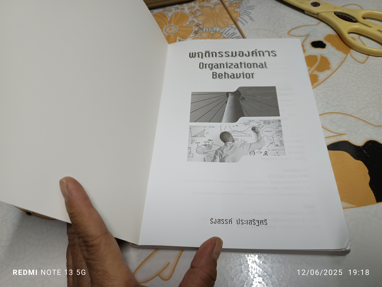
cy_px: 144
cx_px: 191
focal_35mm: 24
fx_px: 265
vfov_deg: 56.8
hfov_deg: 71.6
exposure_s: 1/50
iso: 933
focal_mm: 5.31
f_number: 1.7
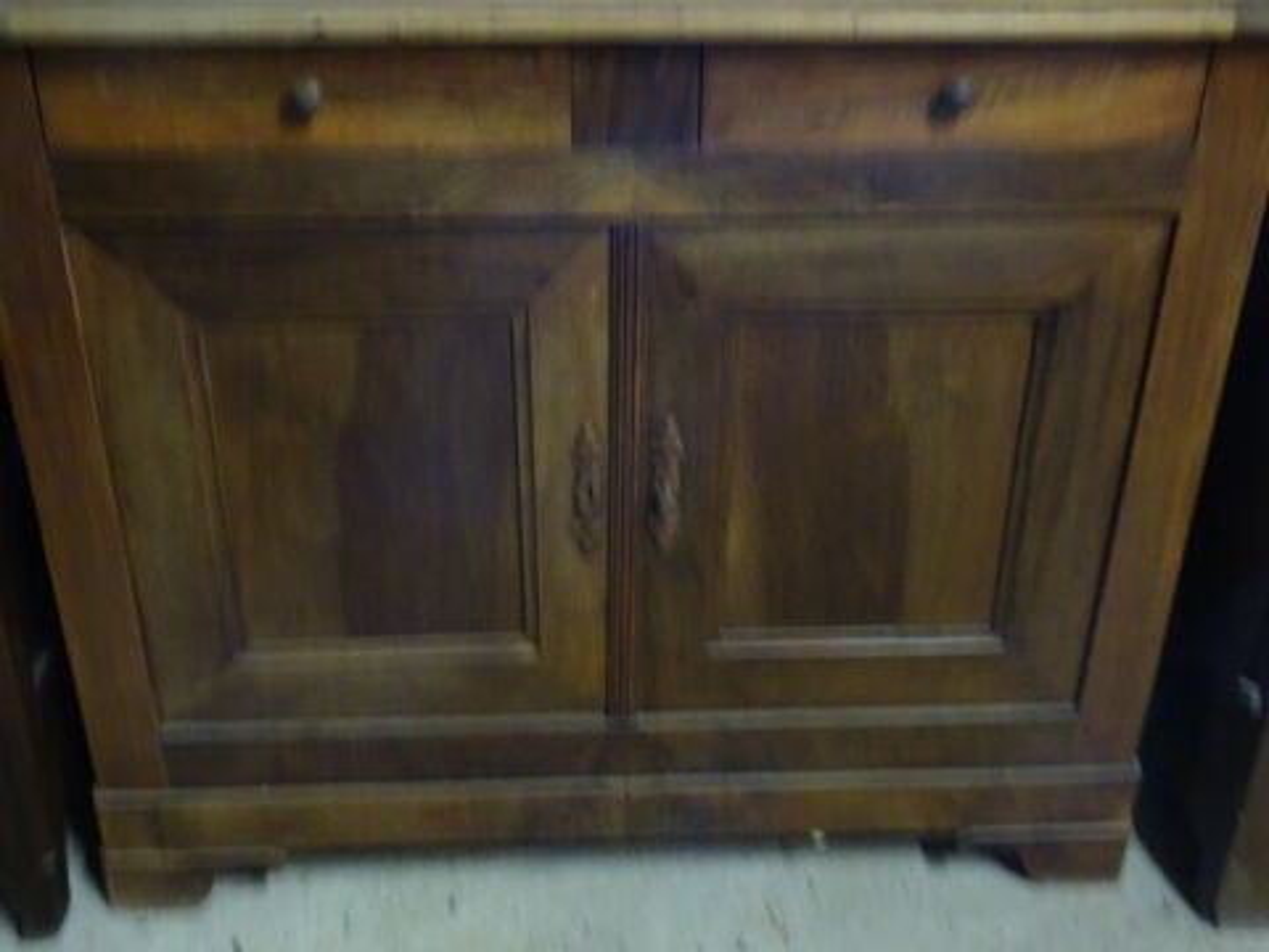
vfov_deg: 38.7
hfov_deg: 50.1
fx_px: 1356
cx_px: 634
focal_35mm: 37
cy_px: 476
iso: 800
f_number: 4
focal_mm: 6.37
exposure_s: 1/5
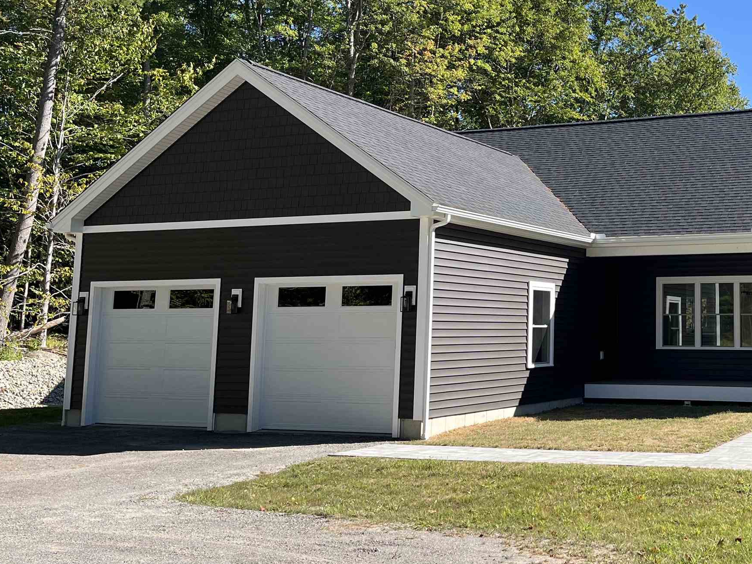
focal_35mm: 46
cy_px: 194
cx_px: 654
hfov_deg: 38.8
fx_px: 999
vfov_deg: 31.3
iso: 50
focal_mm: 5.1
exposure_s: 1/1890
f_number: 1.6
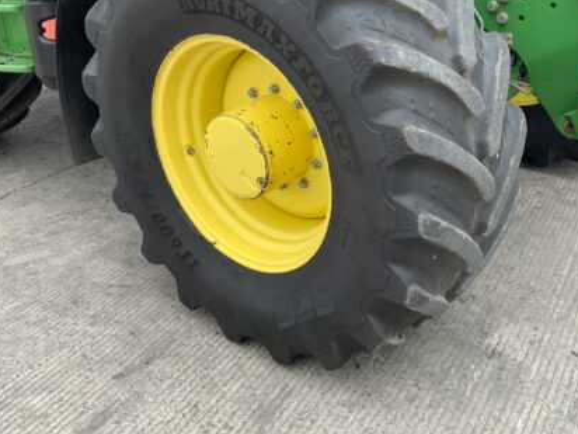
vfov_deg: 31.8
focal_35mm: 45
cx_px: 373
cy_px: 132
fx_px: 751
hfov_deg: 41.7
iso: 16
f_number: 1.8
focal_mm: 3
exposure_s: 1/240
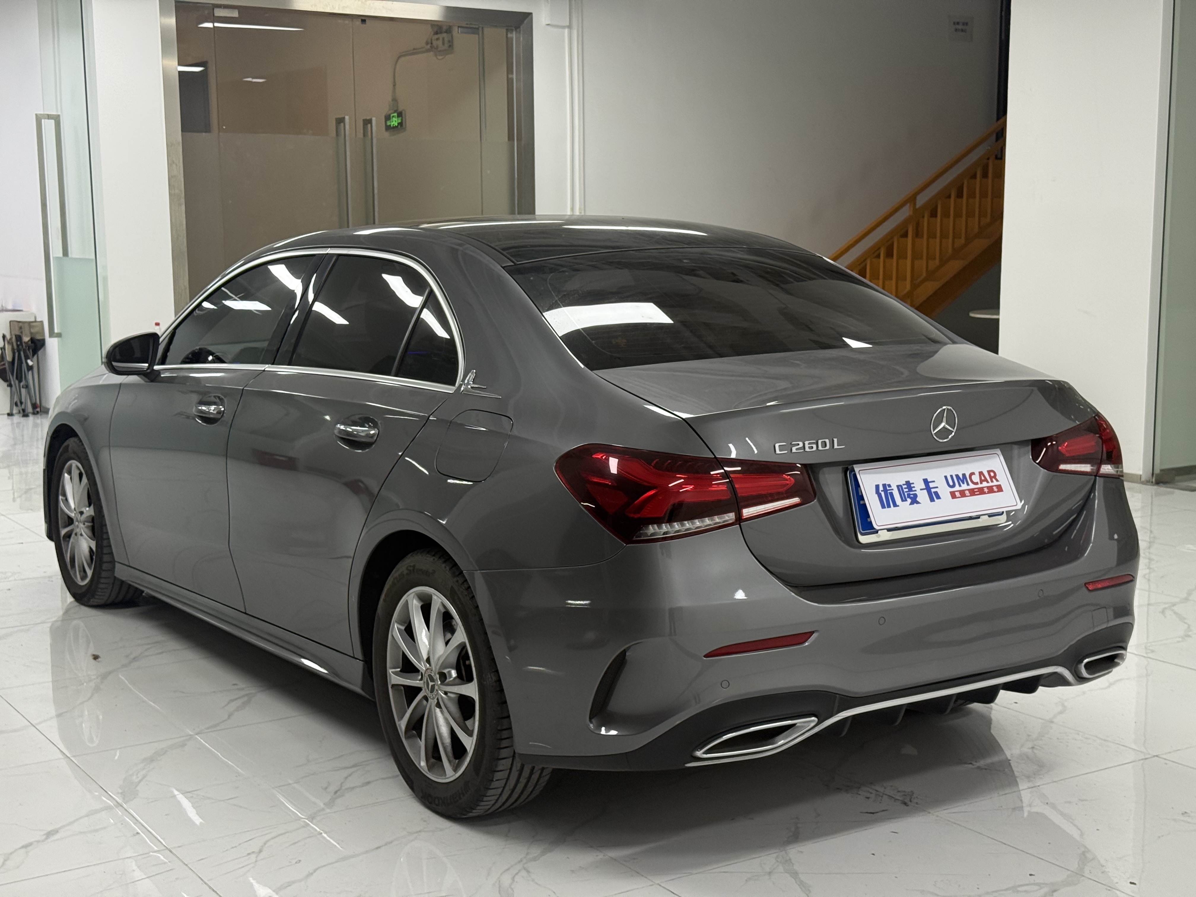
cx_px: 598
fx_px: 1658
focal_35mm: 48
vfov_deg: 30.3
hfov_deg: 39.7
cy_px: 448
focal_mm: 6.76
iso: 200
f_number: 1.78
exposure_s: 1/100
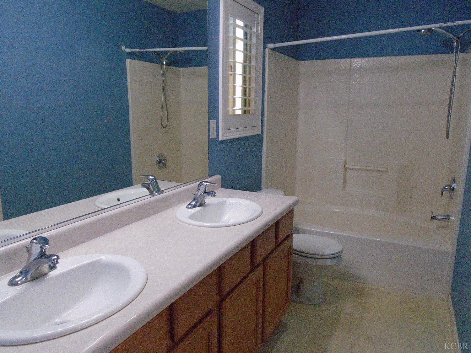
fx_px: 354
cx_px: 236
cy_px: 176
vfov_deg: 53.1
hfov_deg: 67.3
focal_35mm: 26
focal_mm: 4.6
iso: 800
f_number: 3.2
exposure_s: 1/200
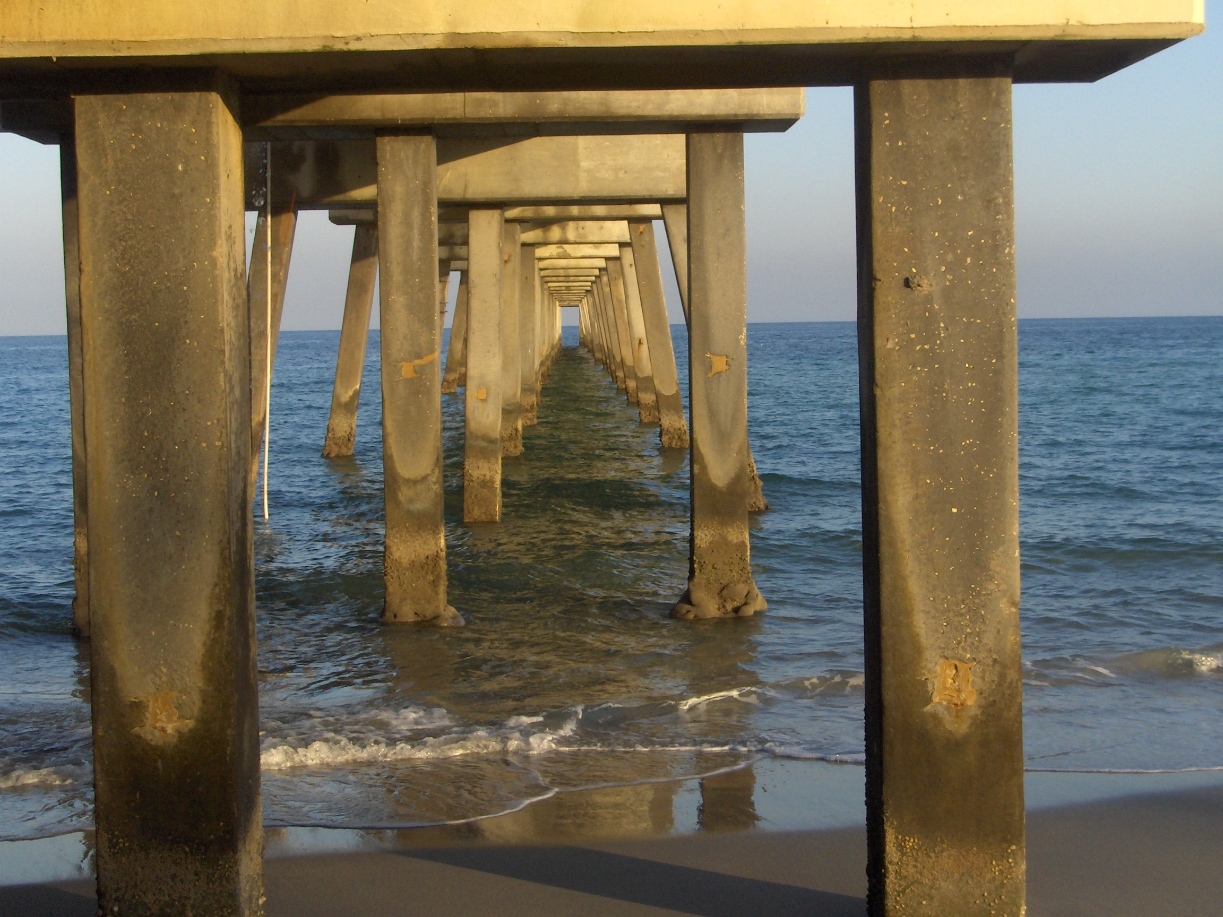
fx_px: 2190
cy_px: 458
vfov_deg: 23.7
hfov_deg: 31.2
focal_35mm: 62
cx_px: 612
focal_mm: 10.19
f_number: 5.6
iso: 100
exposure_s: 1/299
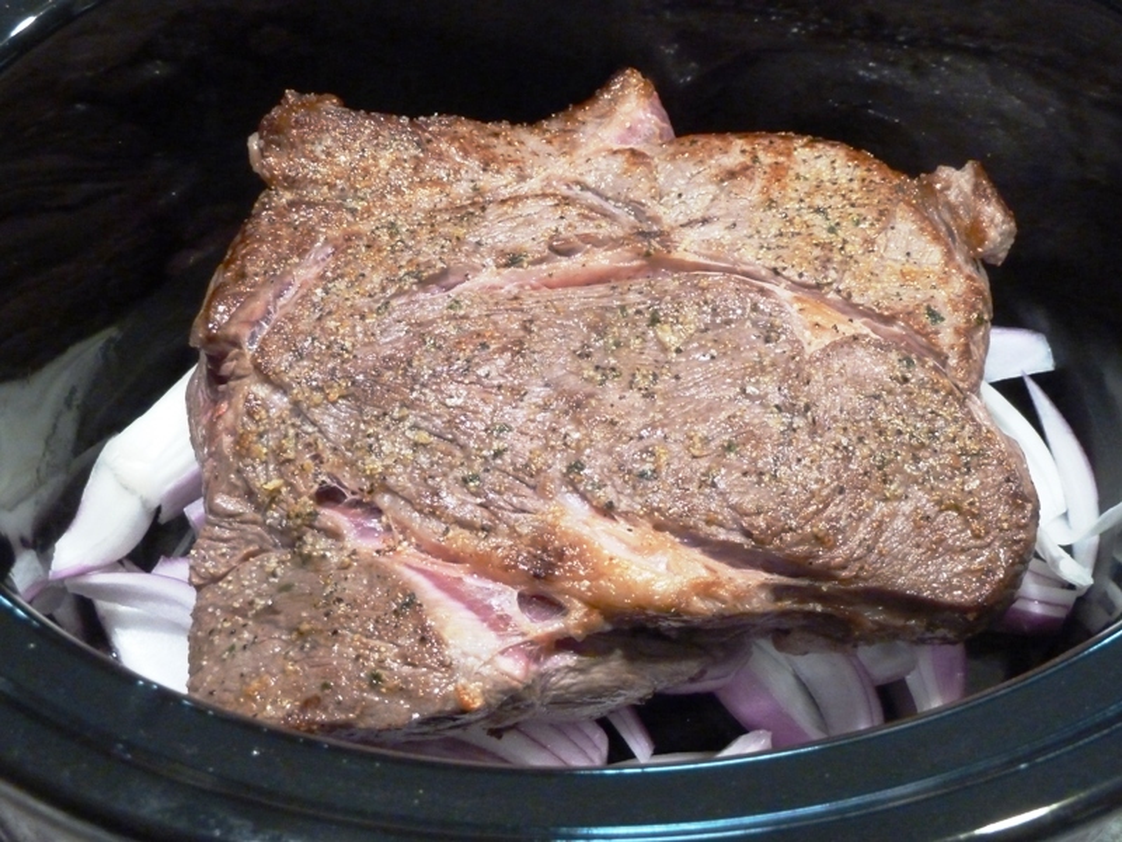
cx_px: 561
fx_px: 1426
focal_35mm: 44
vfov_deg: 32.9
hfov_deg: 42.9
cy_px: 421
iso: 800
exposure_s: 1/15
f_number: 3.7
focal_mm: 7.3
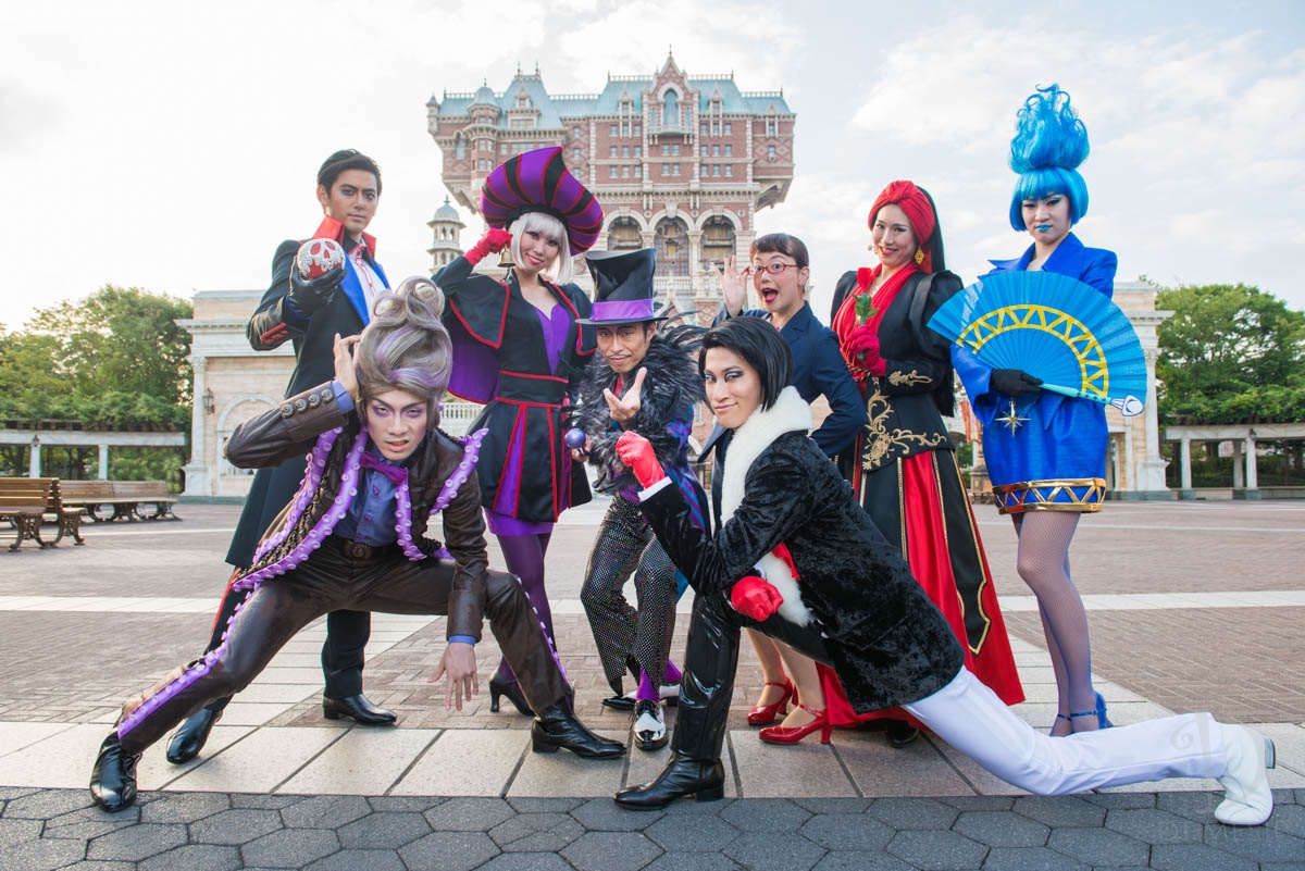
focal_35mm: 24
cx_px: 652
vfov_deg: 53.2
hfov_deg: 73.7
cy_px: 436
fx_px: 870
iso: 50
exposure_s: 1/60
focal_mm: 24
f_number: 6.3
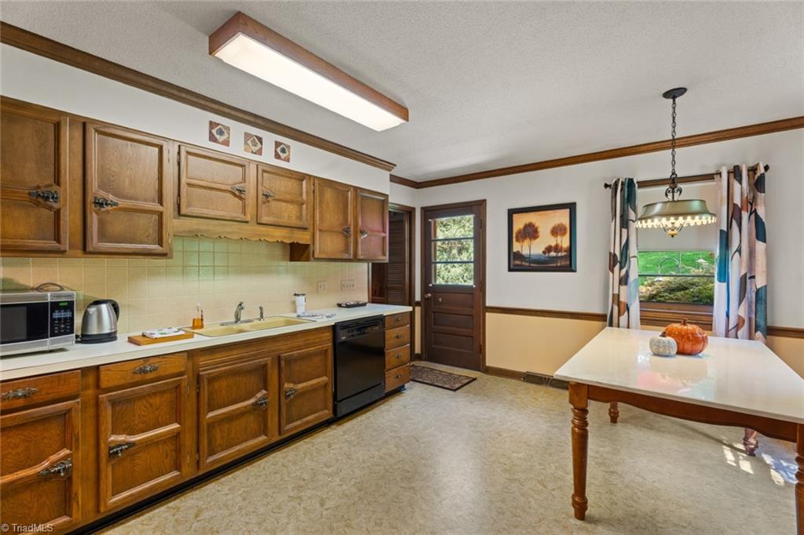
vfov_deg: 73.7
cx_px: 402
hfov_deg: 96.8
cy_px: 268
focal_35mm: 16
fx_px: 357
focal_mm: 16
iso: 640
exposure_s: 1/2
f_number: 8
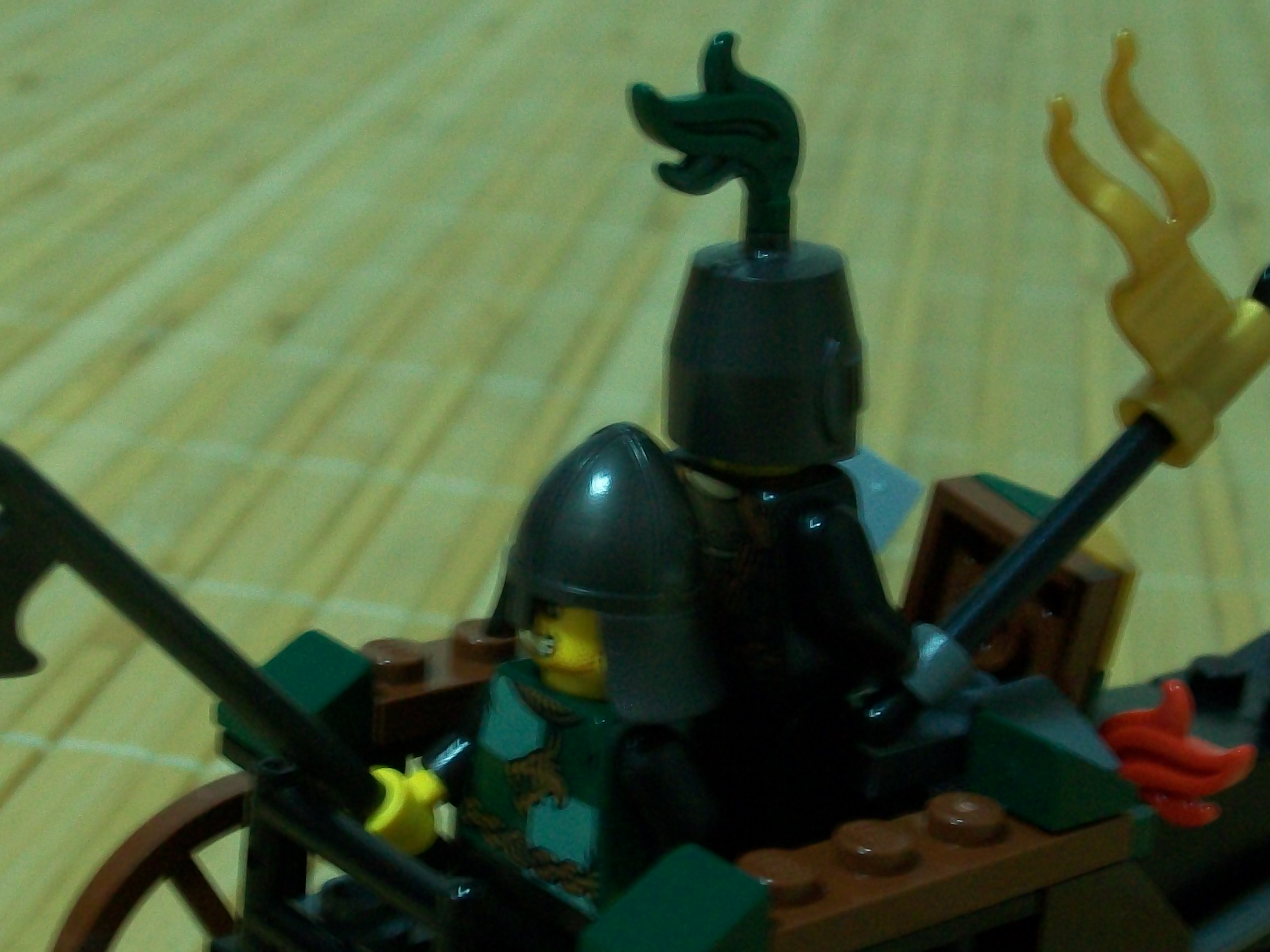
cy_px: 545
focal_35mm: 79
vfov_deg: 18.7
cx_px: 641
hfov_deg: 24.7
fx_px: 2899
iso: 160
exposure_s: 1/8
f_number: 3.6
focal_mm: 8.8
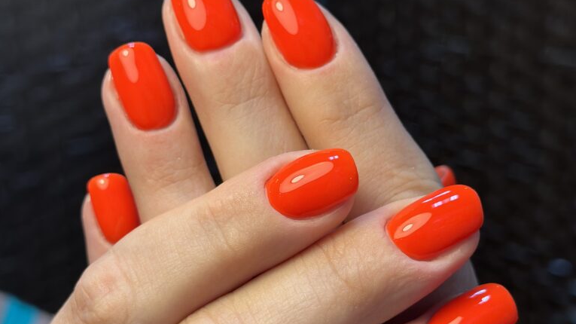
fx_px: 1069
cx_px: 288
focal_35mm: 70
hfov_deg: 30.2
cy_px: 209
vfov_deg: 17.2
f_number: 1.78
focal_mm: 6.86
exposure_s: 1/248
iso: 80
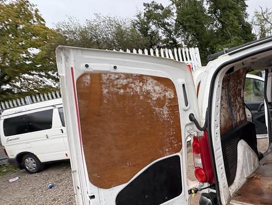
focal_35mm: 26
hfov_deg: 63.5
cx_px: 203
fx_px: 204
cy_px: 126
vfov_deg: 52.6
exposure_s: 1/99
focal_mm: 2.22
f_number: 2.2
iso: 100
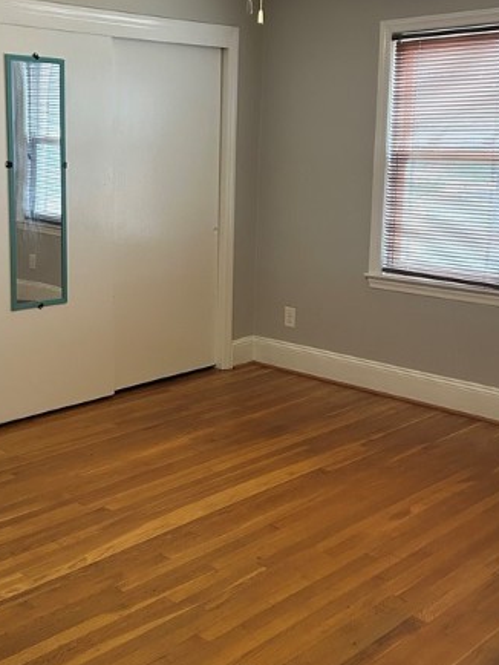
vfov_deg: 41.1
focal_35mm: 46
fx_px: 883
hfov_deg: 31.5
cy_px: 283
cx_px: 201
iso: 400
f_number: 1.5
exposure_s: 1/60
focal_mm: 5.7
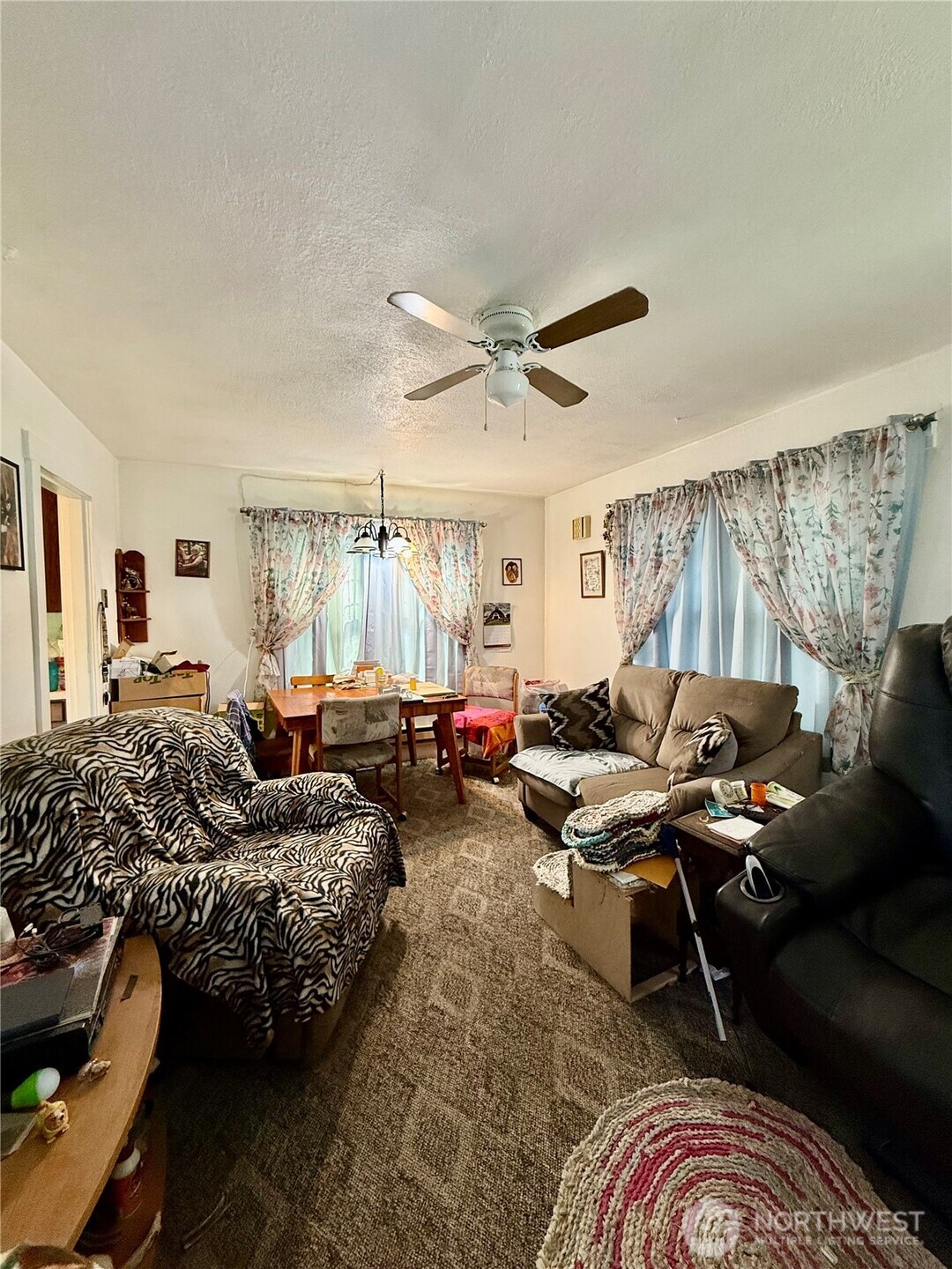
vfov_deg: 102.1
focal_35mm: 14
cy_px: 634
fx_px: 513
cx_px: 476
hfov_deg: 85.7
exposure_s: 1/60
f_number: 2.2
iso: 200
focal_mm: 2.22
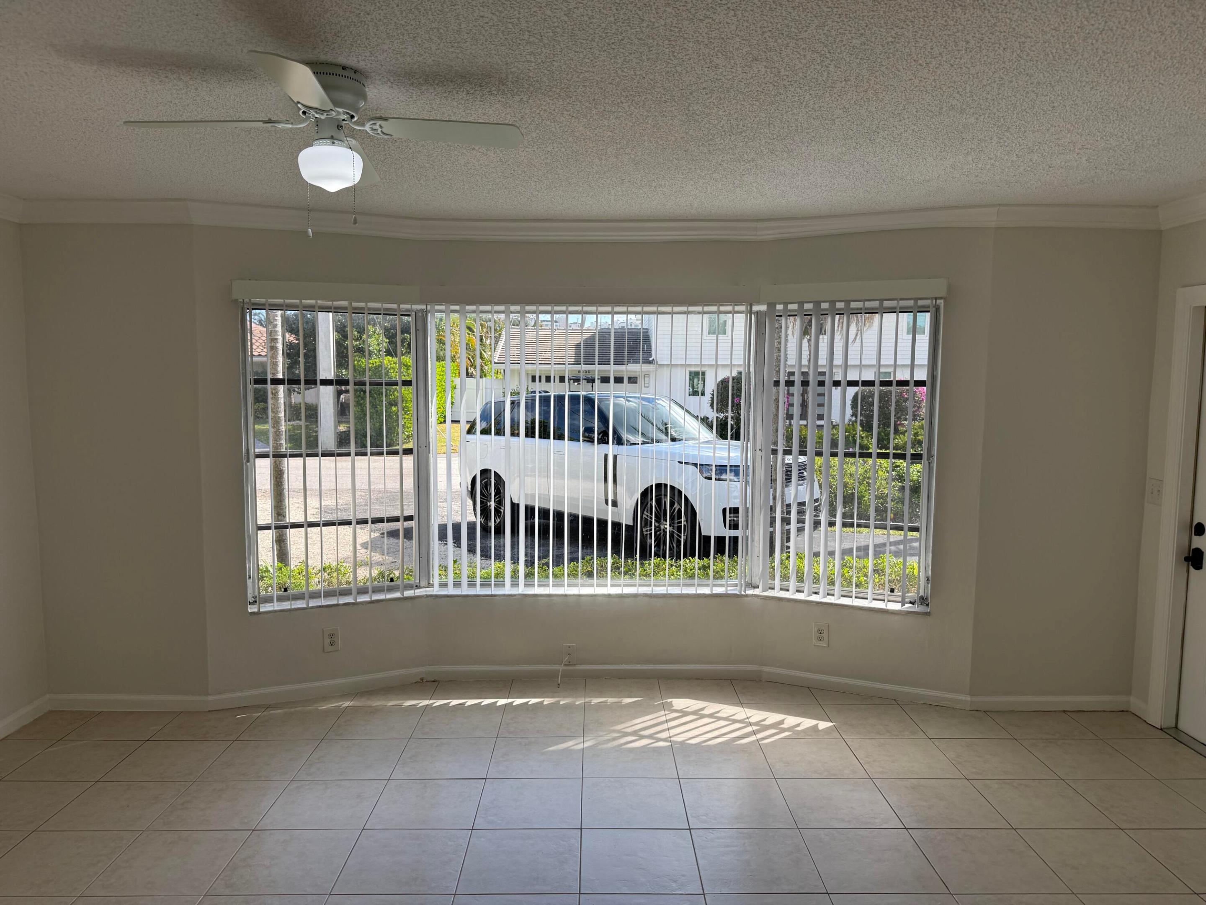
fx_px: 836
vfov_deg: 56.8
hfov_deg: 71.6
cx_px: 603
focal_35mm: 24
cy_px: 452
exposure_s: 1/1314
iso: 80
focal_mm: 6.76
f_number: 1.78
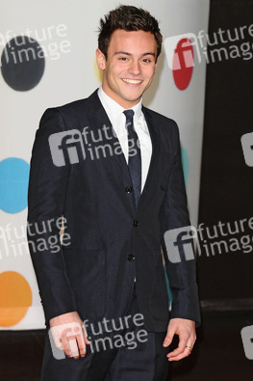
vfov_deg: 13.5
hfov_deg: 9.0
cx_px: 126
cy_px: 192
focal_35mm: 152
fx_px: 1604
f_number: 4.5
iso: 320
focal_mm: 100
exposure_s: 1/160
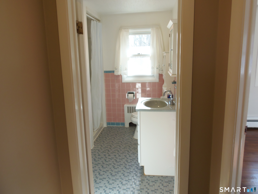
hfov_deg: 71.6
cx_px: 129
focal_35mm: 24
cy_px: 97
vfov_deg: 56.8
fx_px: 179
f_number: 2.9
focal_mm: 4.3
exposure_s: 1/30
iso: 100
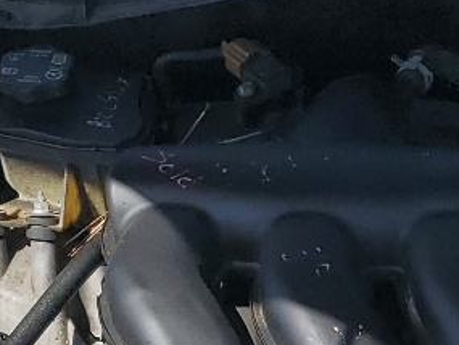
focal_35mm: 146
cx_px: 554
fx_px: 1937
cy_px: 753
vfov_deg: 9.3
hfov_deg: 13.2
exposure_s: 1/3333
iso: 50
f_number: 1.5
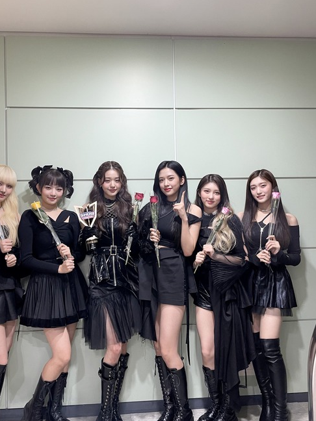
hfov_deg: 45.3
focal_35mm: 31
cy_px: 203
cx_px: 131
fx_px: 377
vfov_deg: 58.3
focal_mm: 4.2
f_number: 1.6
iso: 160
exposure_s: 1/60
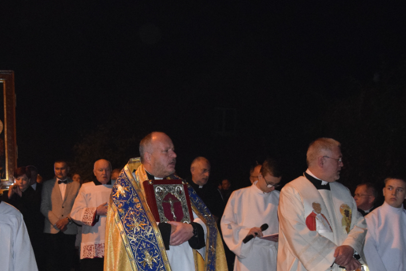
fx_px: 744
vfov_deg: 20.3
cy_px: 231
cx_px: 103
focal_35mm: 66
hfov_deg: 30.0
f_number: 3.8
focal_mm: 24
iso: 3200
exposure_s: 1/60
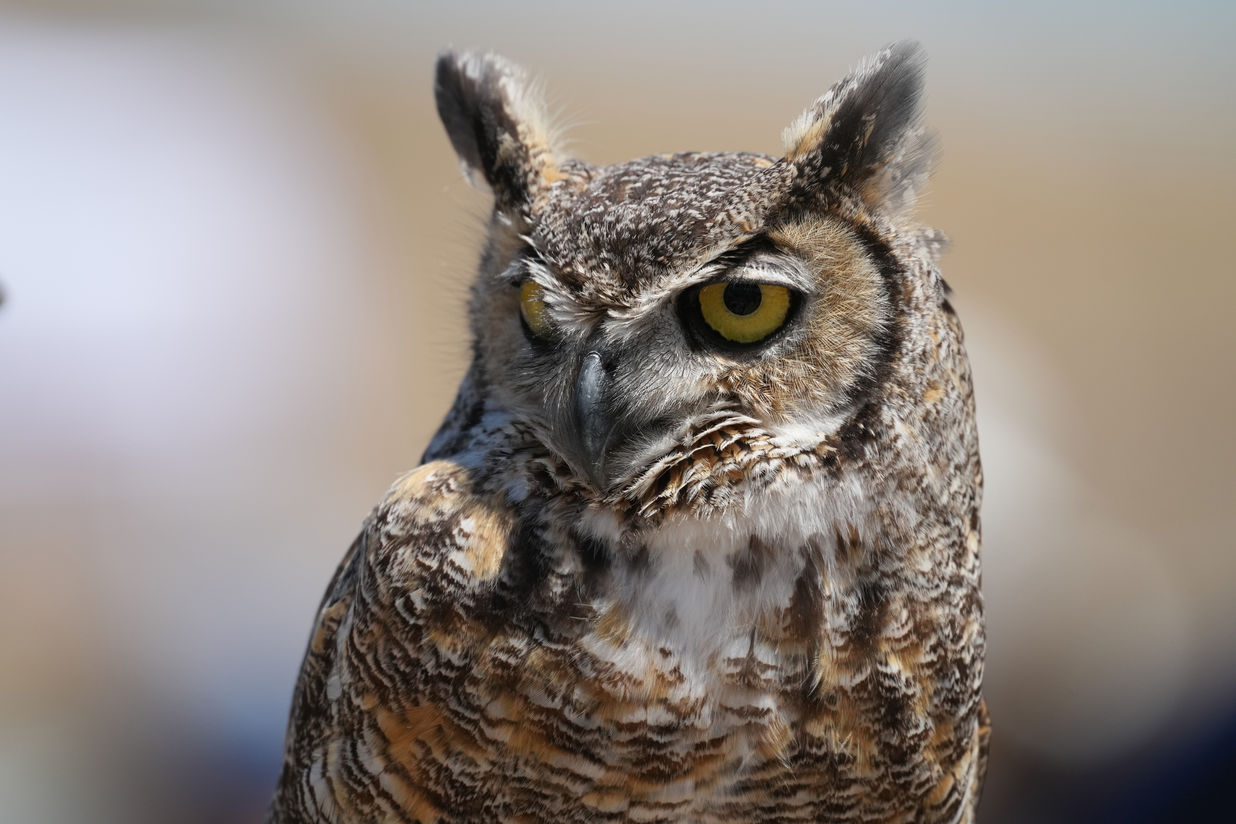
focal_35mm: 600
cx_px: 618
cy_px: 412
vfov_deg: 2.3
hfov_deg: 3.4
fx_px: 20598
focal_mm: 600
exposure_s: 1/2000
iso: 640
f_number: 5.6
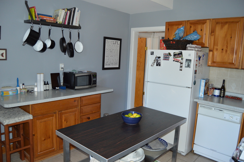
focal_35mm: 27
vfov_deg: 47.9
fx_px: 183
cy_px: 81
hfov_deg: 67.4
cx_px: 122
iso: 800
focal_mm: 18
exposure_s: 1/60
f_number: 3.5
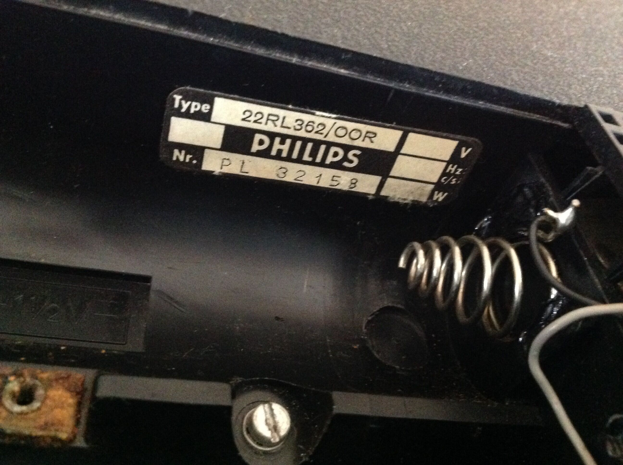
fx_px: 629
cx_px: 312
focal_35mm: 35
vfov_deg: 40.6
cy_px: 232
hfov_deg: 52.7
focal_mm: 4.28
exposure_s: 1/15
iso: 800
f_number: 2.4
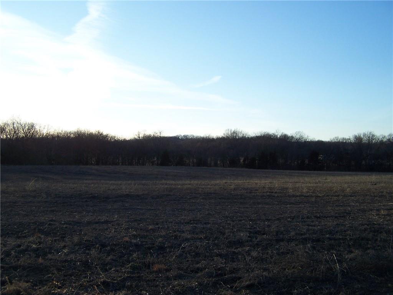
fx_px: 431
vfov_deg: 37.7
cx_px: 196
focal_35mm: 38
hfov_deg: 49.0
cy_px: 148
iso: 80
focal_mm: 6.3
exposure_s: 1/750
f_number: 2.8
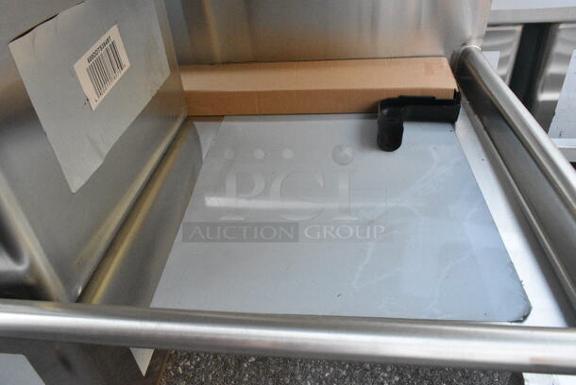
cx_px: 288
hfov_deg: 67.3
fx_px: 432
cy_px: 192
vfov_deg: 48.0
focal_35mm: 27
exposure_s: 1/400
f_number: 10
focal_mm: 18
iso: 6400
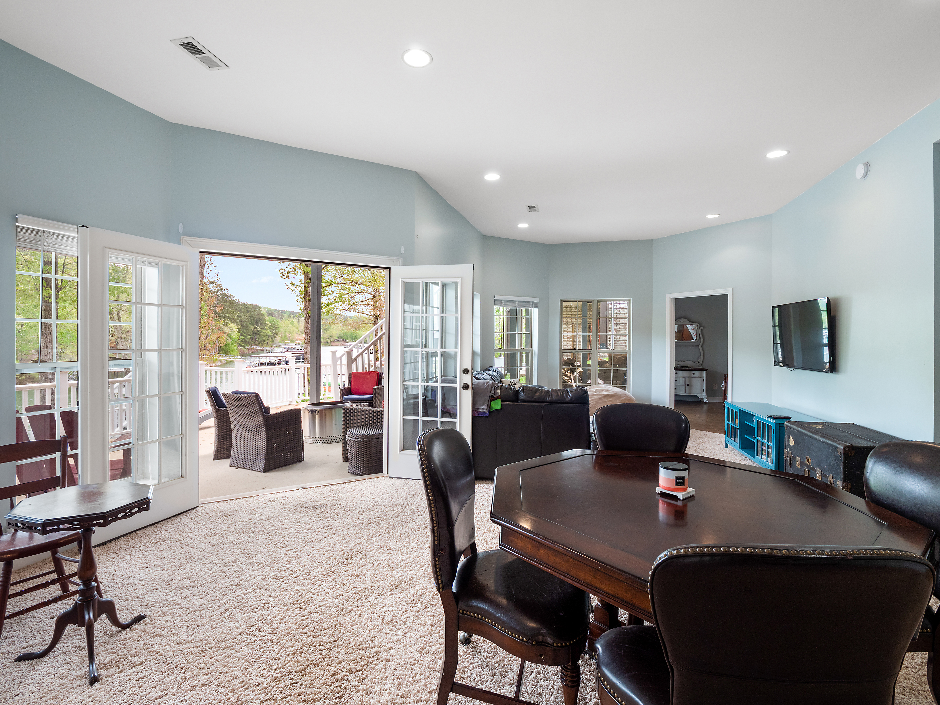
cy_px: 352
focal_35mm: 16
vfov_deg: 78.1
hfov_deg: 94.5
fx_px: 434
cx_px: 470
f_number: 5.6
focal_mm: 8
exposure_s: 1/15
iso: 200
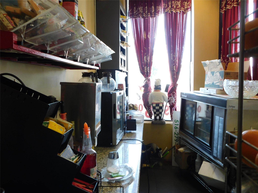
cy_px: 96
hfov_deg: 60.0
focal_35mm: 30
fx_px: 224
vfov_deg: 46.8
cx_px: 129
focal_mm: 5.3
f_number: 3.2
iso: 125
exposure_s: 1/20
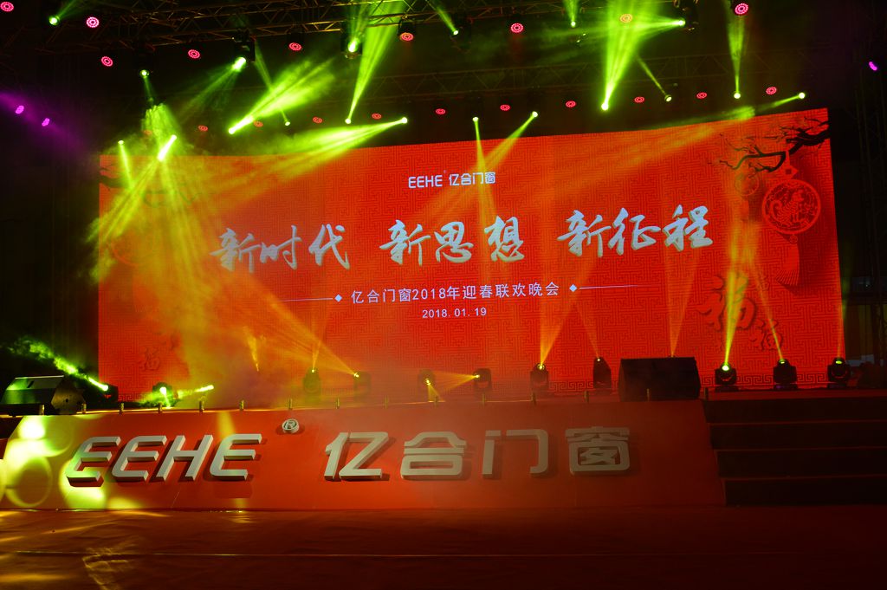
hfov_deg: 57.3
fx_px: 812
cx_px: 444
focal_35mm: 33
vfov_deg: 39.9
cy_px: 295
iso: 400
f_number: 5
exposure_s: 1/100
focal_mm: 22
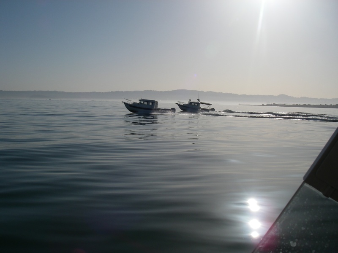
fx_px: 371
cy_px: 126
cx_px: 169
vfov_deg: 37.7
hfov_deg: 49.0
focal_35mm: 38
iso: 64
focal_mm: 6.3
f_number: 6.6
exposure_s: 1/1000
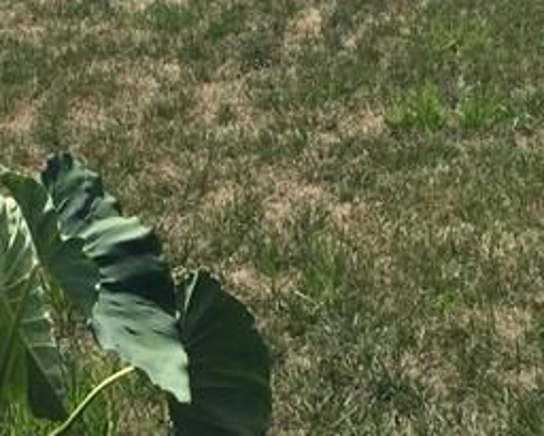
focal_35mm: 121
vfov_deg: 12.0
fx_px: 1949
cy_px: -259
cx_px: 323
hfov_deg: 15.9
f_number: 2.4
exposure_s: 1/1508
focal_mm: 3.3
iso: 25
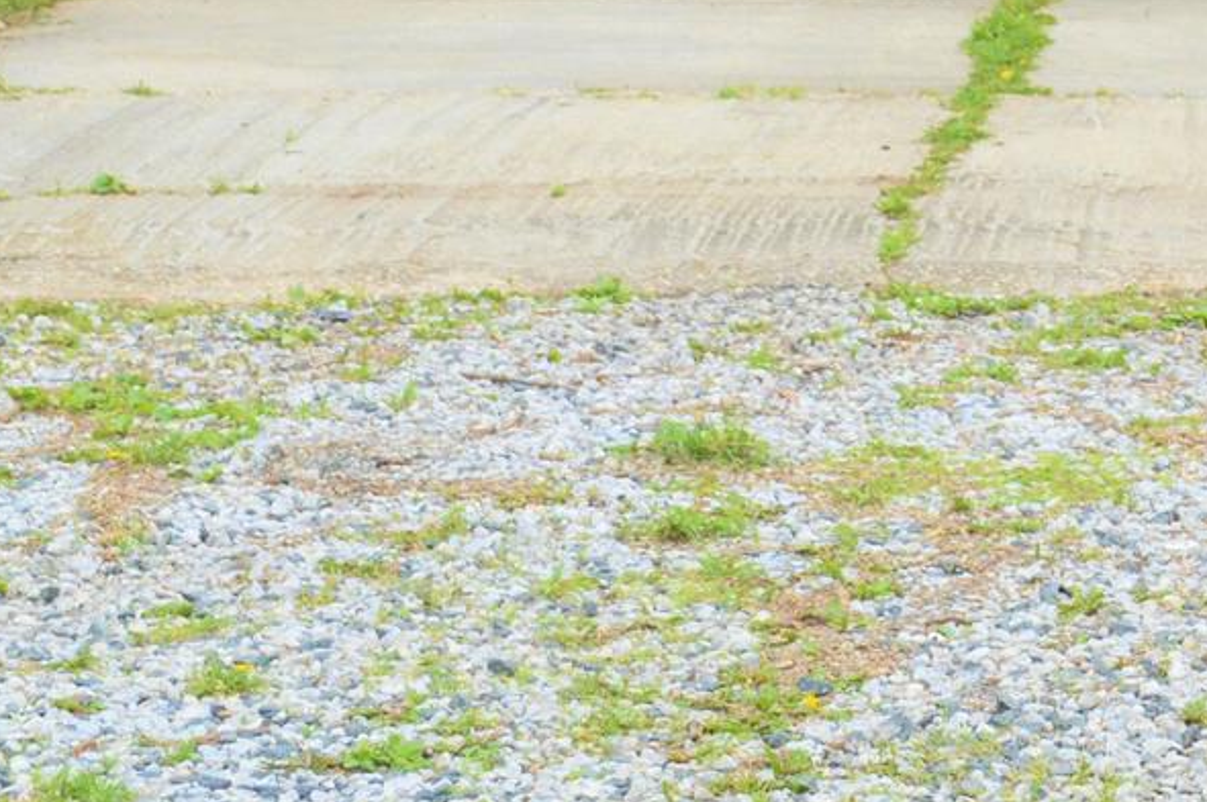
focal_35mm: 156
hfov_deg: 12.9
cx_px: 1413
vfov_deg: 8.5
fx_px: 5226
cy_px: -548
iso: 100
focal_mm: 30
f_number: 7.1
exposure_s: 1/200
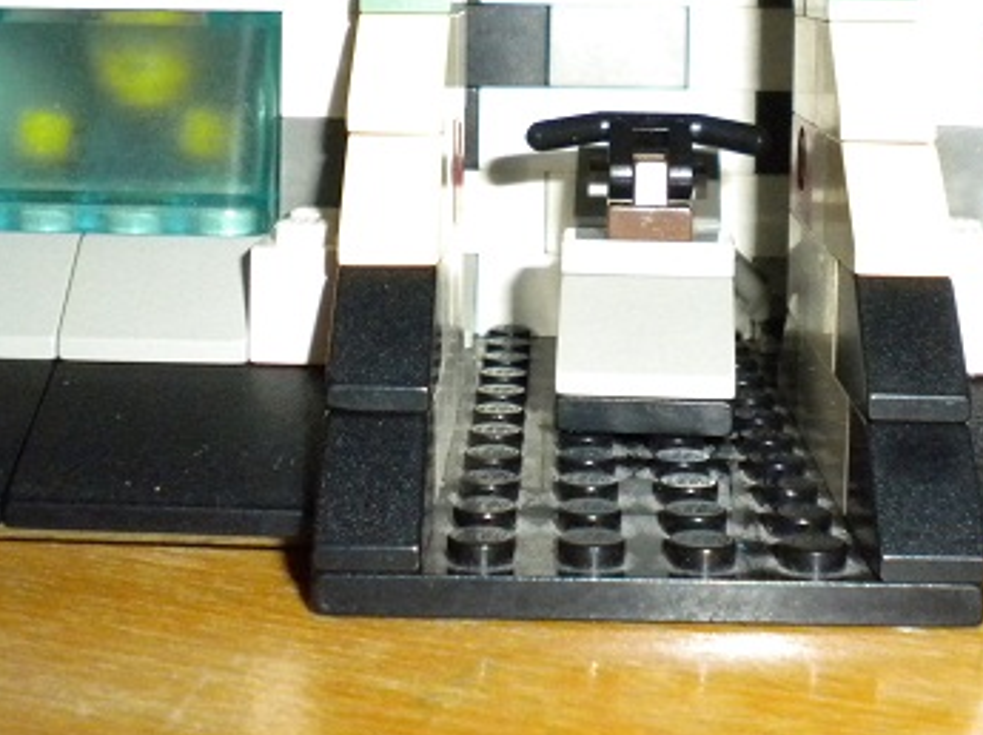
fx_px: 1844
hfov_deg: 29.8
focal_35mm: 65
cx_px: 521
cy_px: 63
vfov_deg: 22.0
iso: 400
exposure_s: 1/30
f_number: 4.6
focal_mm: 6.3
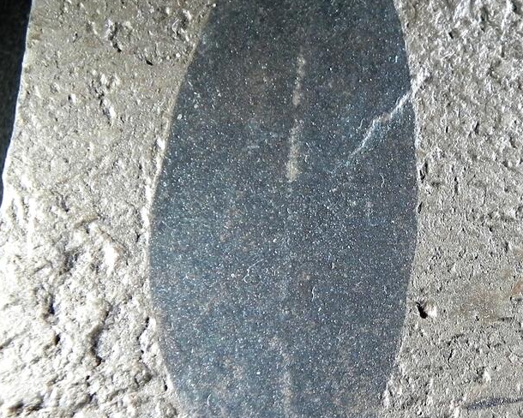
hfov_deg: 25.5
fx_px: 1145
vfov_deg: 20.7
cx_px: 359
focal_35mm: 74
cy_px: 247
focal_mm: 6.6
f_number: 3.2
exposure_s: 1/51.6
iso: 160
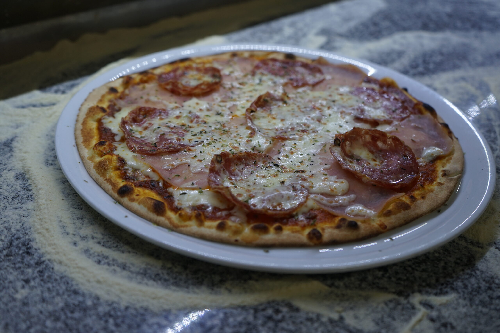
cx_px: 250
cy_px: 166
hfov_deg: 55.8
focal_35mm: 34
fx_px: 472
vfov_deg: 38.9
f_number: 4
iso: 250
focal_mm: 34
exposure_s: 1/60
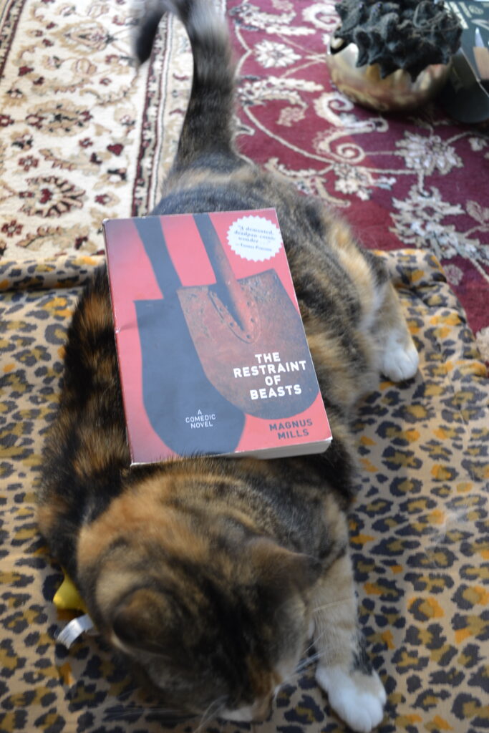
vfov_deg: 53.1
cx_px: 244
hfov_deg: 36.9
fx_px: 733
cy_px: 366
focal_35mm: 36
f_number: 4
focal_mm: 24
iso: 400
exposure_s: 1/3
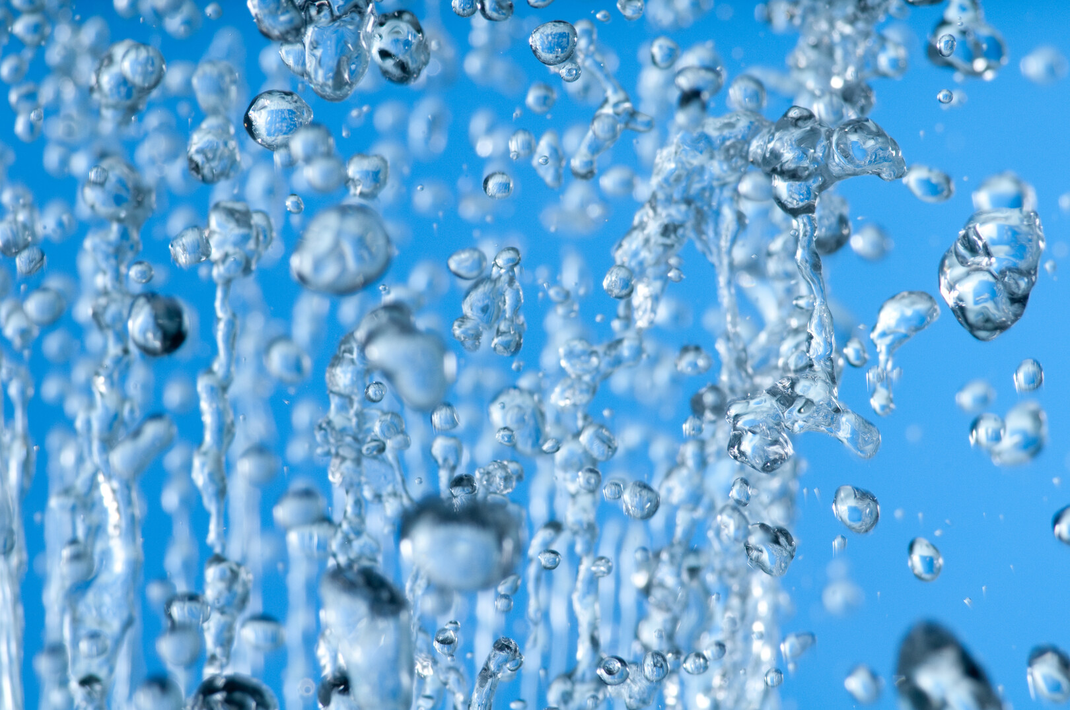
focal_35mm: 270
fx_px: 8015
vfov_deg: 5.1
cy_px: 355
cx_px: 535
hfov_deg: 7.6
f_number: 11
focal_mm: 180
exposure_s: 1/320
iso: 200
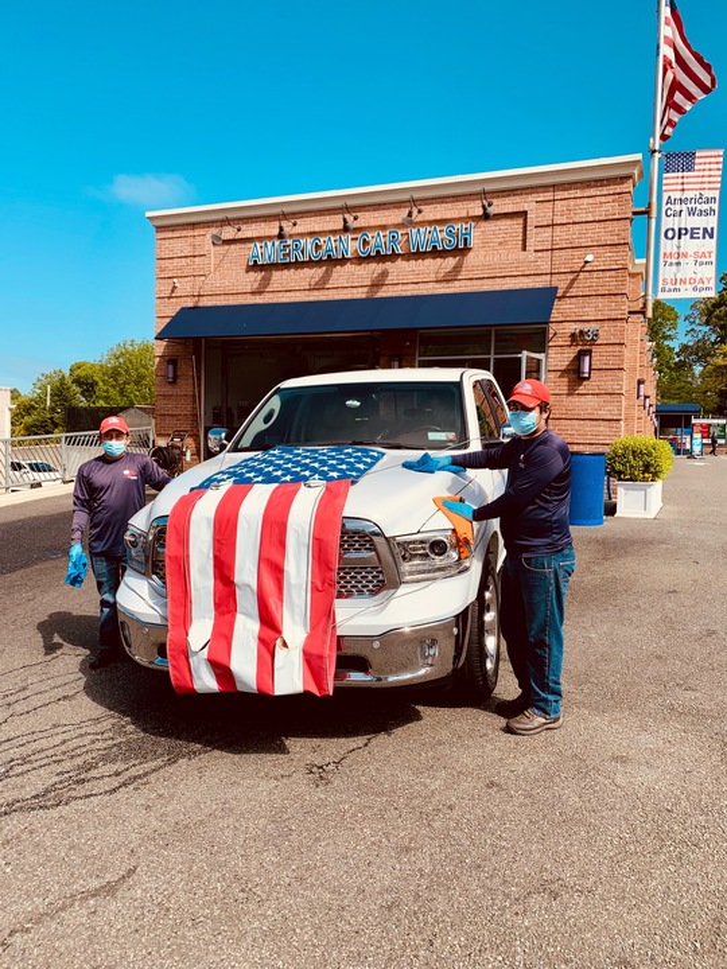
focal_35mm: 26
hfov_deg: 53.1
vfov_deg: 67.3
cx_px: 364
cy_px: 484
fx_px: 728
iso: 25
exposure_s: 1/2114
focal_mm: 4.25
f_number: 1.8
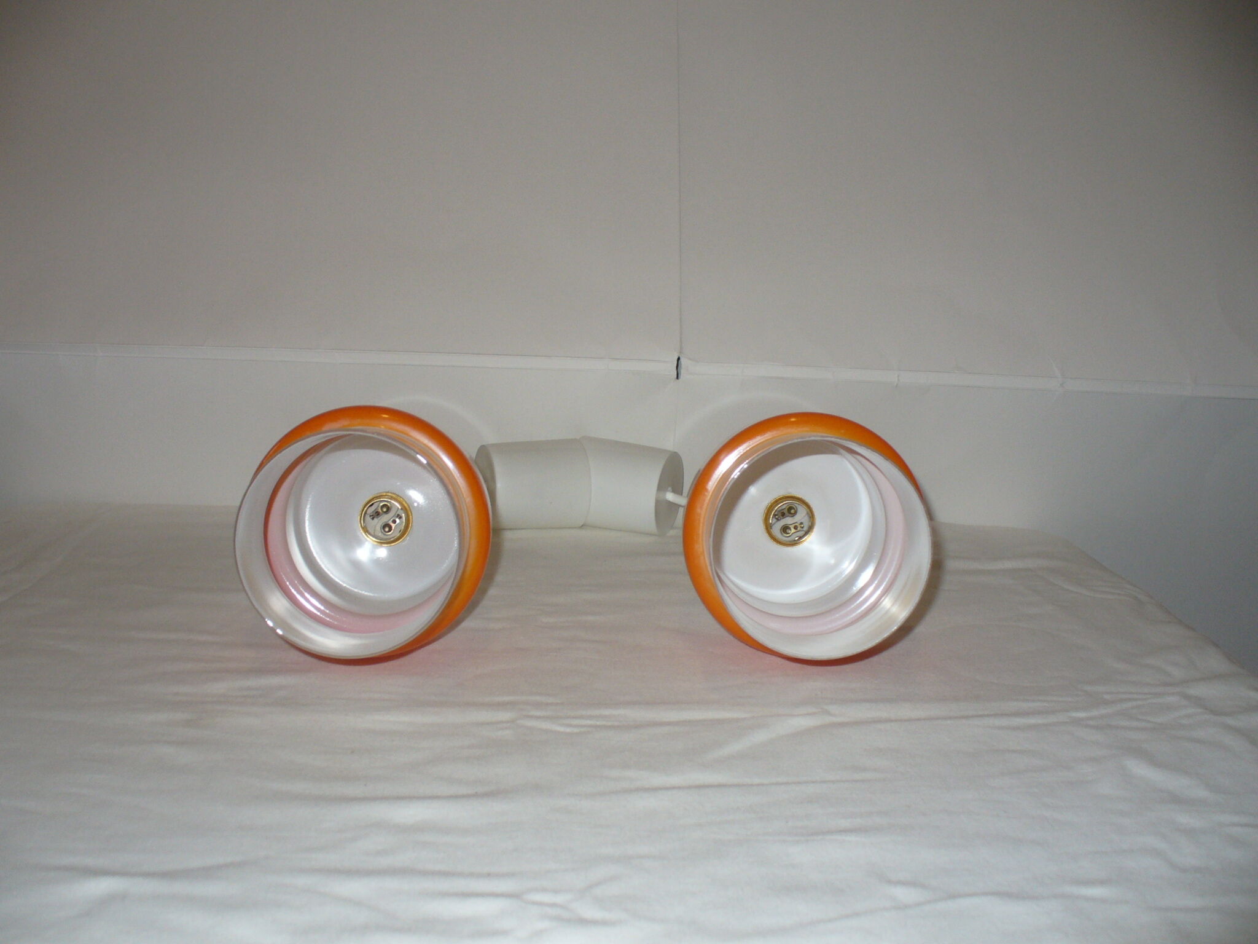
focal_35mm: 37
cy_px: 472
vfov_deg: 38.7
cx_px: 629
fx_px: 1345
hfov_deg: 50.1
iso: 100
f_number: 2.8
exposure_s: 1/30
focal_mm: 6.1
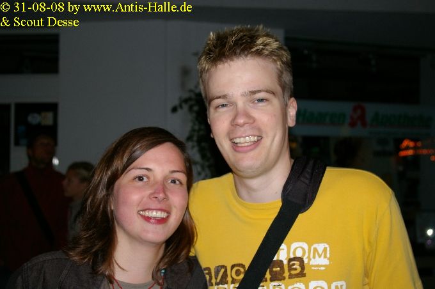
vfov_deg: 25.7
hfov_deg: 37.9
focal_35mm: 52
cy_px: 144
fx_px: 634
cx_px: 218
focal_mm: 35
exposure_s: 1/45
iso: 200
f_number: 4.5
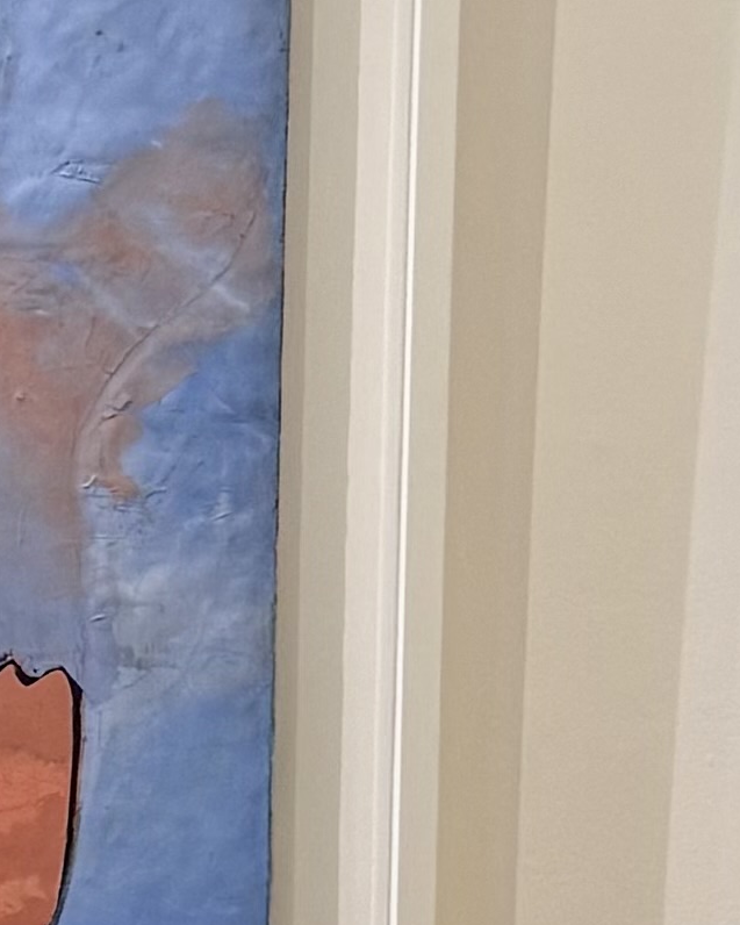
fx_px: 4598
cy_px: 671
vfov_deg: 11.5
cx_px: -734
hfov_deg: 8.7
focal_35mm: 168
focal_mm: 6.76
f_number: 1.78
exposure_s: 1/50
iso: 160
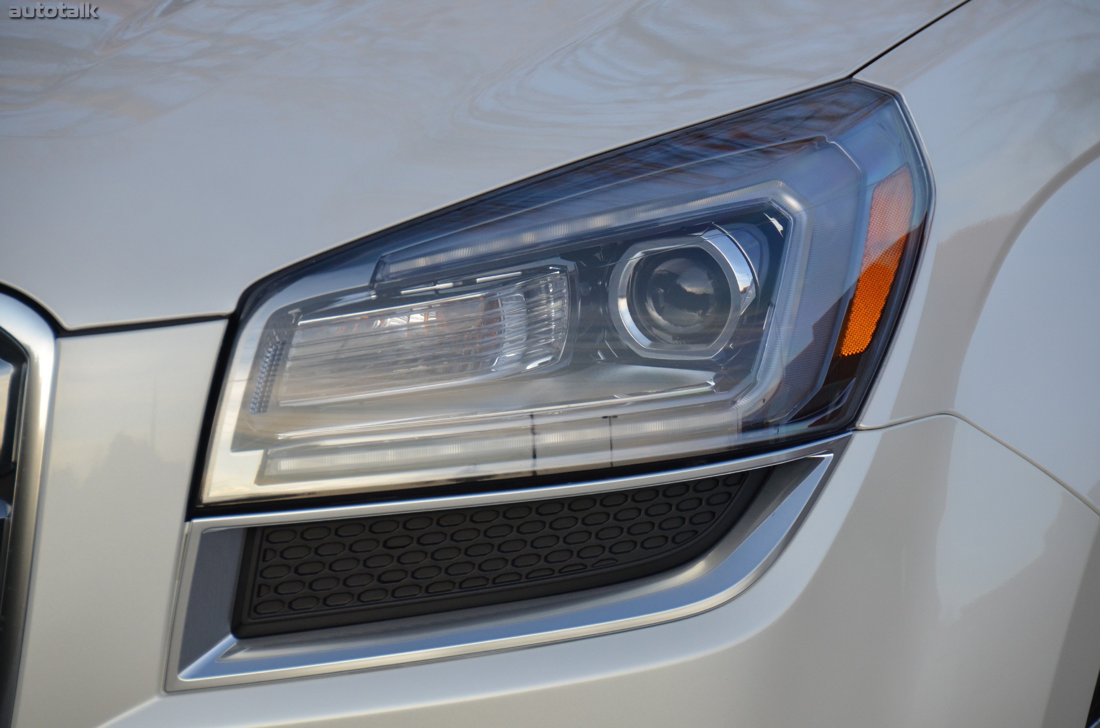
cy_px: 364
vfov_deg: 6.8
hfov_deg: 10.2
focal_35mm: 202
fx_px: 6175
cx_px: 550
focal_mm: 135
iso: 800
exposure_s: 1/800
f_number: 5.6
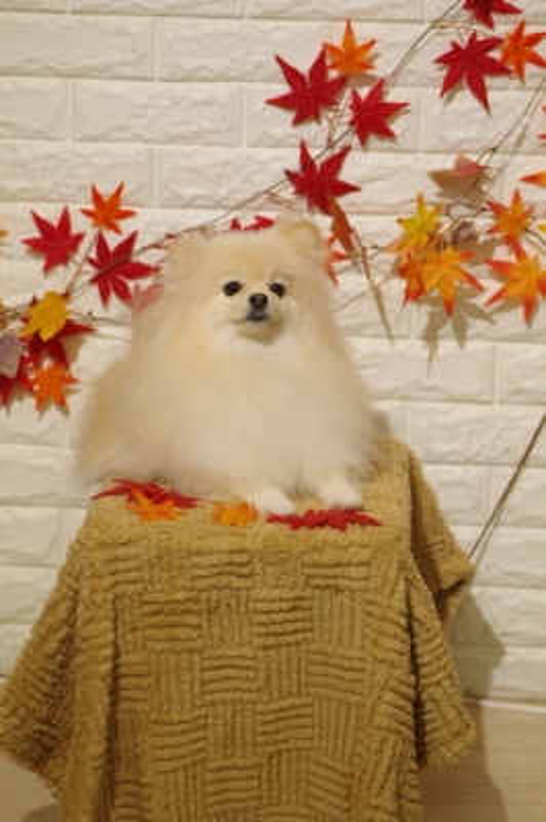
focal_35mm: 94
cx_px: 273
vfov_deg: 21.7
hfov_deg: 14.5
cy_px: 411
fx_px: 2142
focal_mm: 63
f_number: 3.5
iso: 500
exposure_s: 1/200
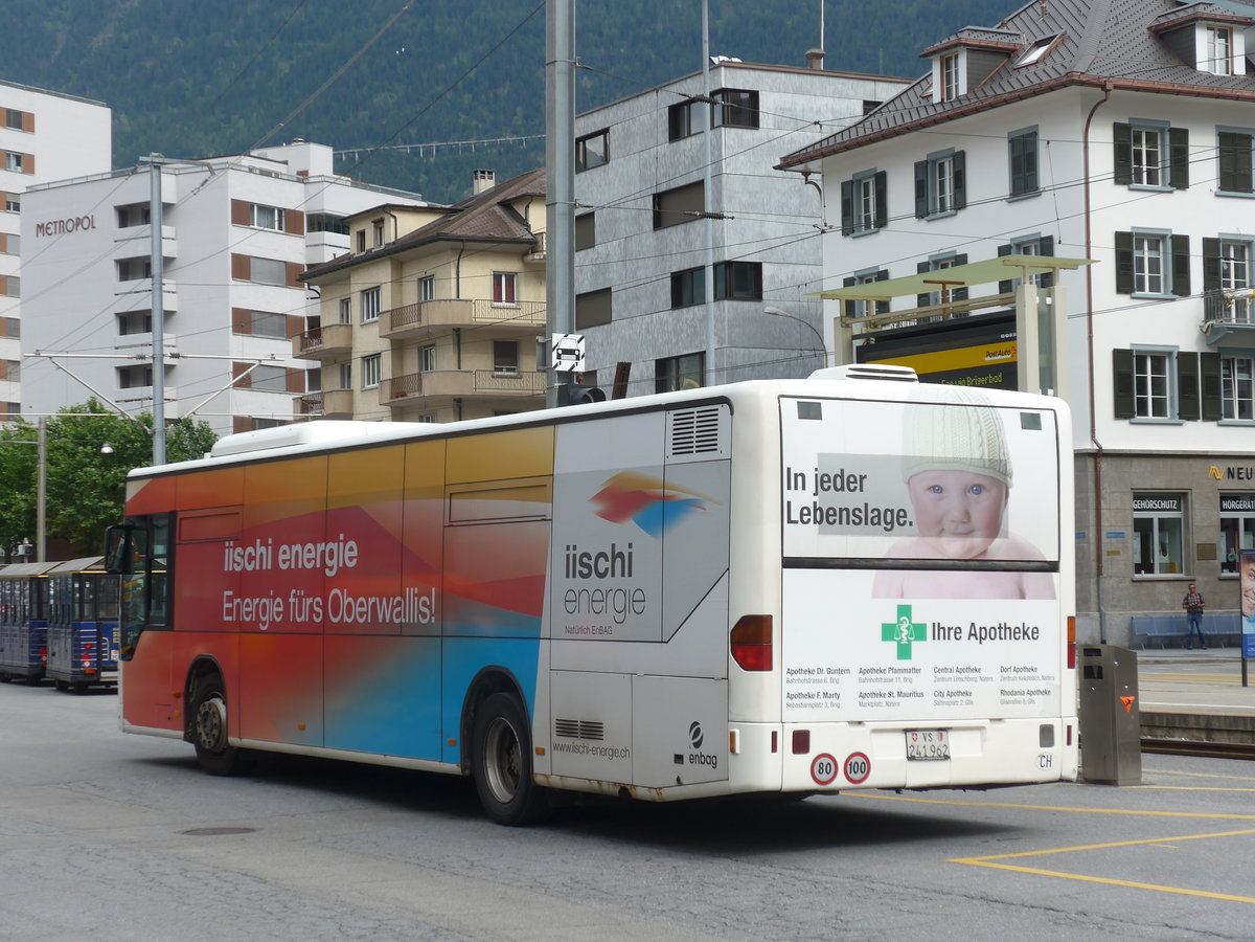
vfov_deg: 19.9
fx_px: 2683
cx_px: 628
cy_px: 471
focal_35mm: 74
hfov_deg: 26.3
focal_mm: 15
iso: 80
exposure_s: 1/400
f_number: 4.2
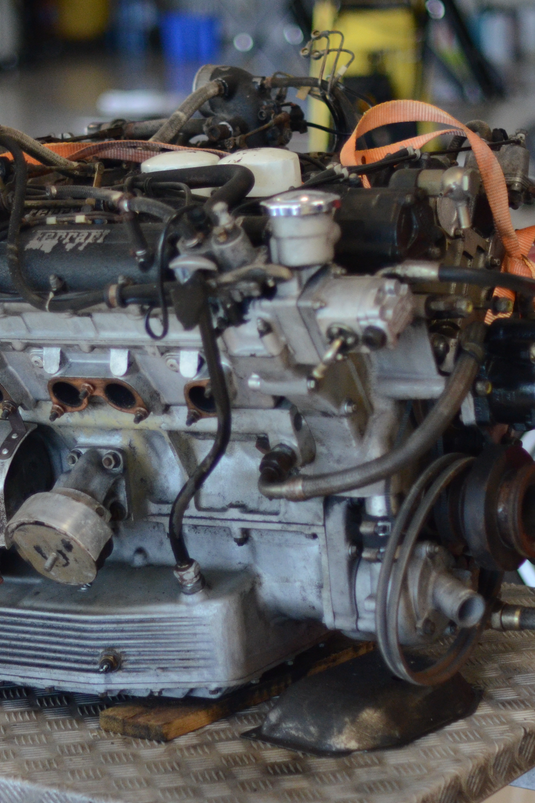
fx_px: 2541
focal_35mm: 114
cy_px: 403
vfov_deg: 17.9
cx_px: 221
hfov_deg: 12.0
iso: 1600
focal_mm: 50
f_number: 1.4
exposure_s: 1/1600
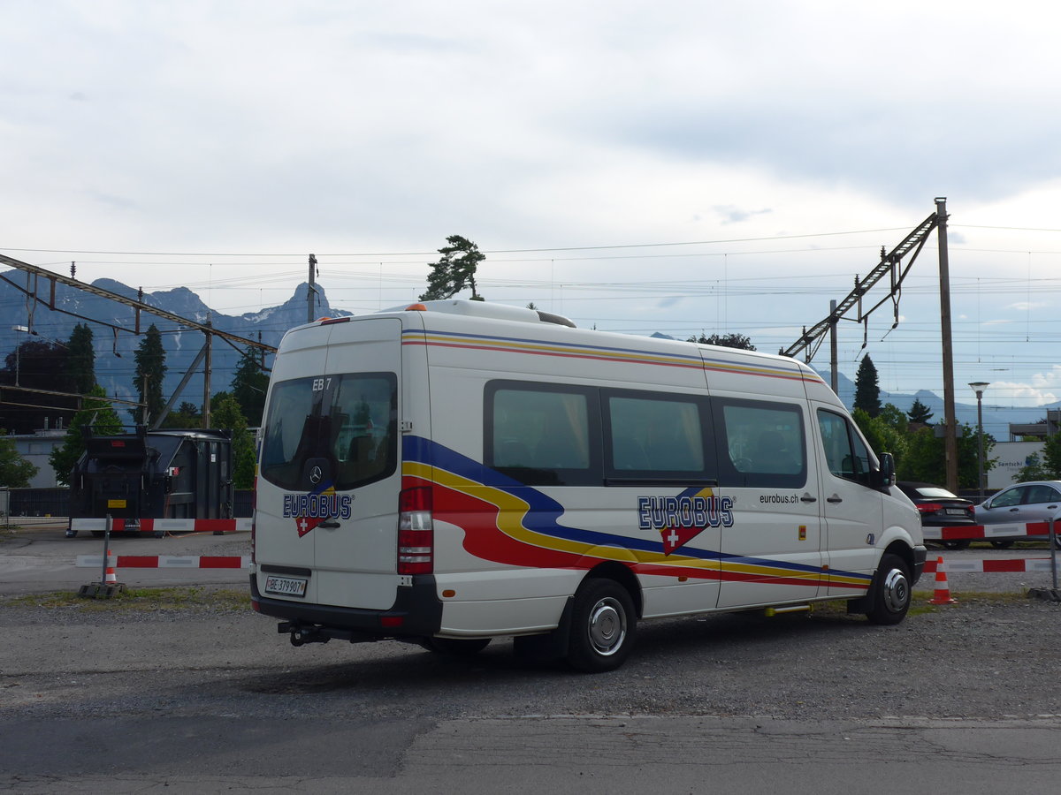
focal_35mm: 44
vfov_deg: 32.9
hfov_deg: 42.9
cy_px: 398
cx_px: 530
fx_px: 1349
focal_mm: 9
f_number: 2.8
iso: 80
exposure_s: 1/1600
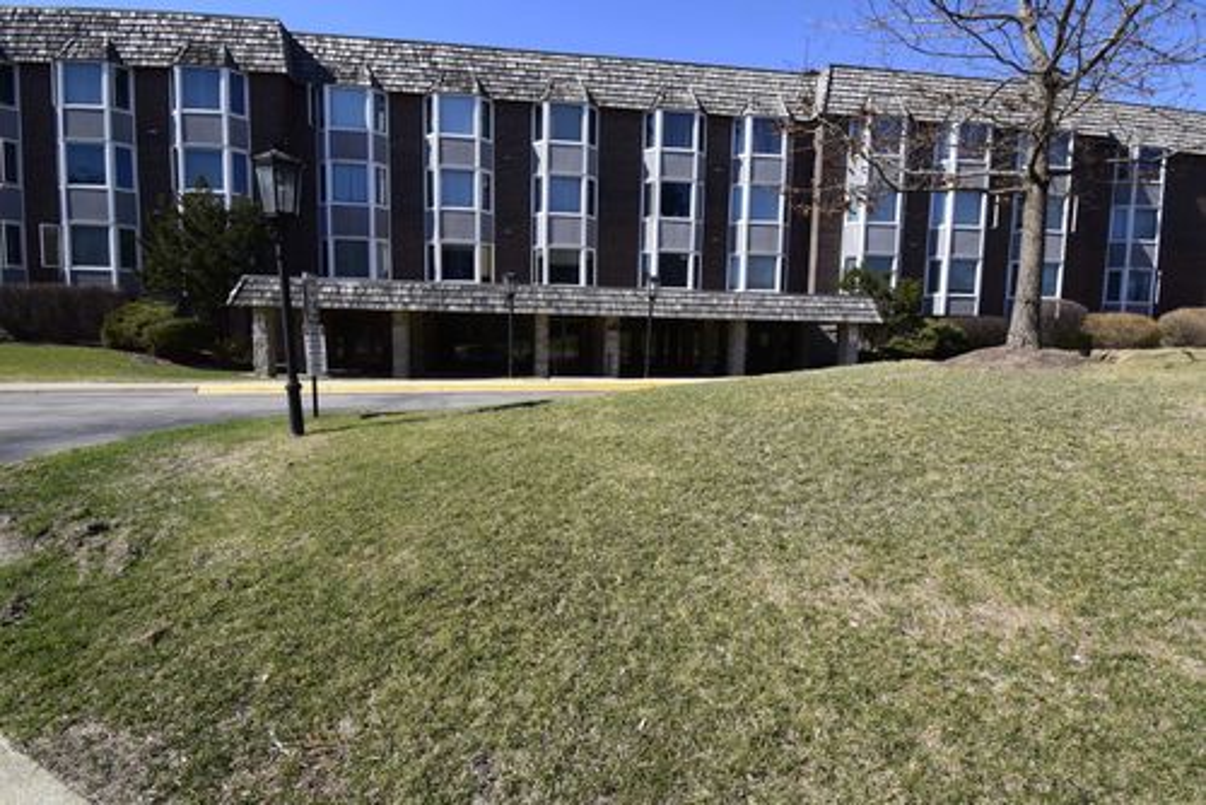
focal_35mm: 17
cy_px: 402
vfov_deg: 69.7
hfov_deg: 92.4
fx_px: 578
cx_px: 603
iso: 400
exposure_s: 1/400
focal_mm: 11.5
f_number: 11
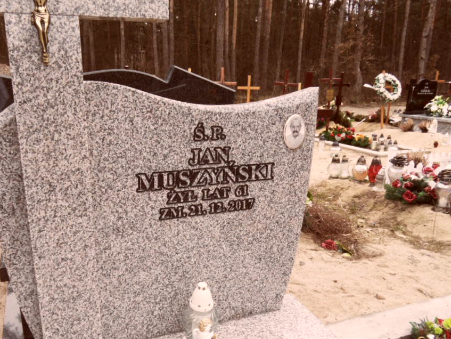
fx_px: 378
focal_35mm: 29
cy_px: 203
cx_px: 183
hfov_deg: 61.2
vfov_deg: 48.0
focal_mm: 3.9
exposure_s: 1/250
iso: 80
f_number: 3.2
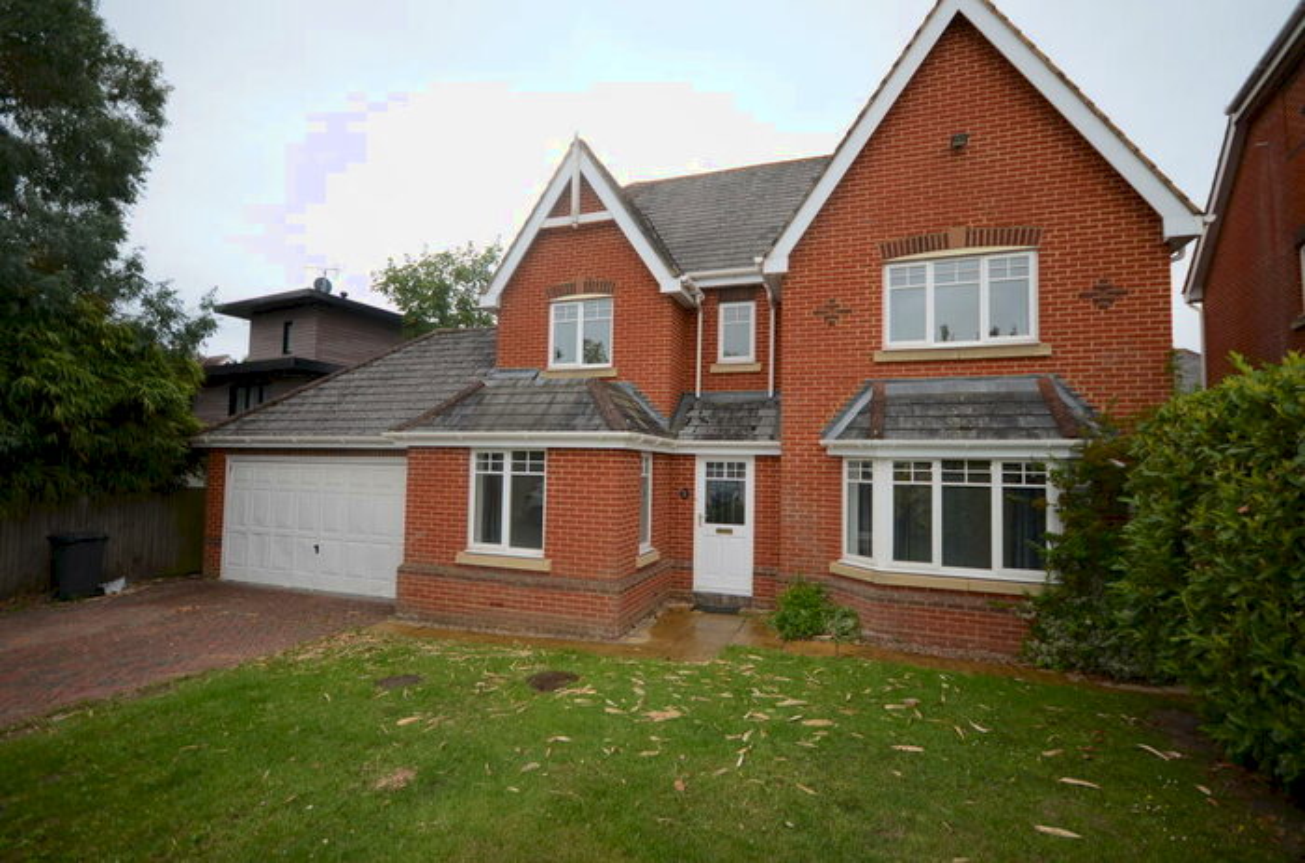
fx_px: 542
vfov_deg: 77.0
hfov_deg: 100.5
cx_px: 652
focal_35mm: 15
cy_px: 432
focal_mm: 10
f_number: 4
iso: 100
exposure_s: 1/250
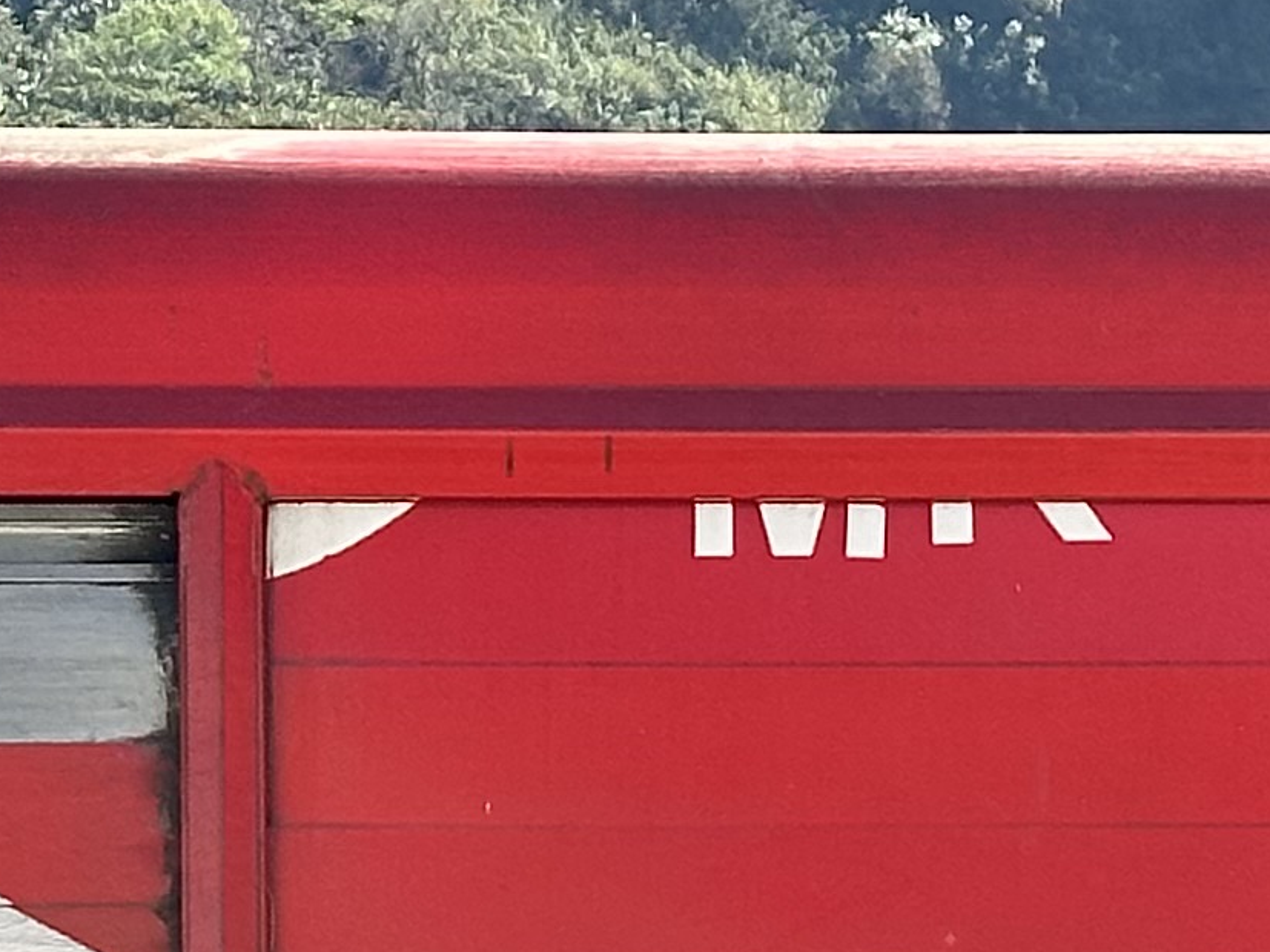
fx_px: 8584
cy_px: 2233
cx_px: 763
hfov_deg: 8.5
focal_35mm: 234
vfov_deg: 6.1
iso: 64
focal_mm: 6.86
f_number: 1.78
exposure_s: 1/990
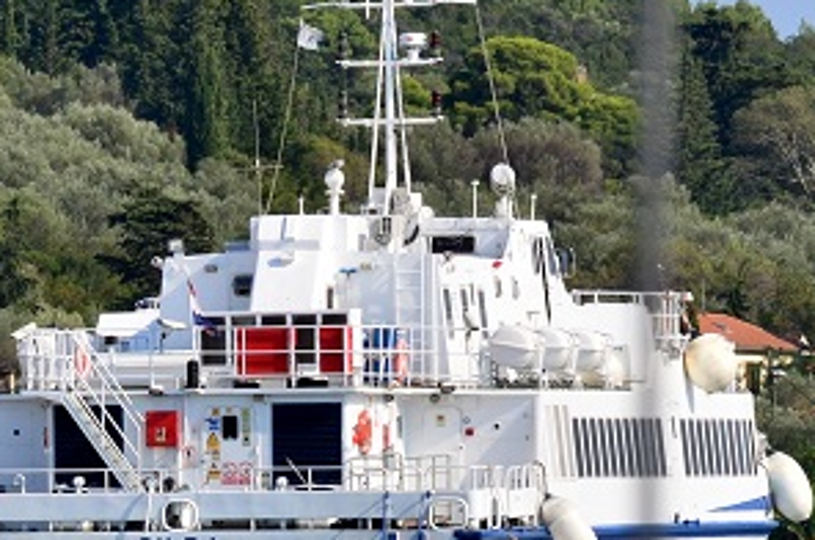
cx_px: -502
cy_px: 147
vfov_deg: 2.2
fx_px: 14315
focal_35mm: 634
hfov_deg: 3.2
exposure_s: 1/400
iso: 400
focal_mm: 125
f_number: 14
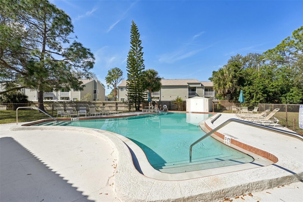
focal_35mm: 15
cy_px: 101
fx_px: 125
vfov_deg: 77.7
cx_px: 152
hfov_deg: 100.8
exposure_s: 1/1000
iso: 200
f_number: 8
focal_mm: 14.9
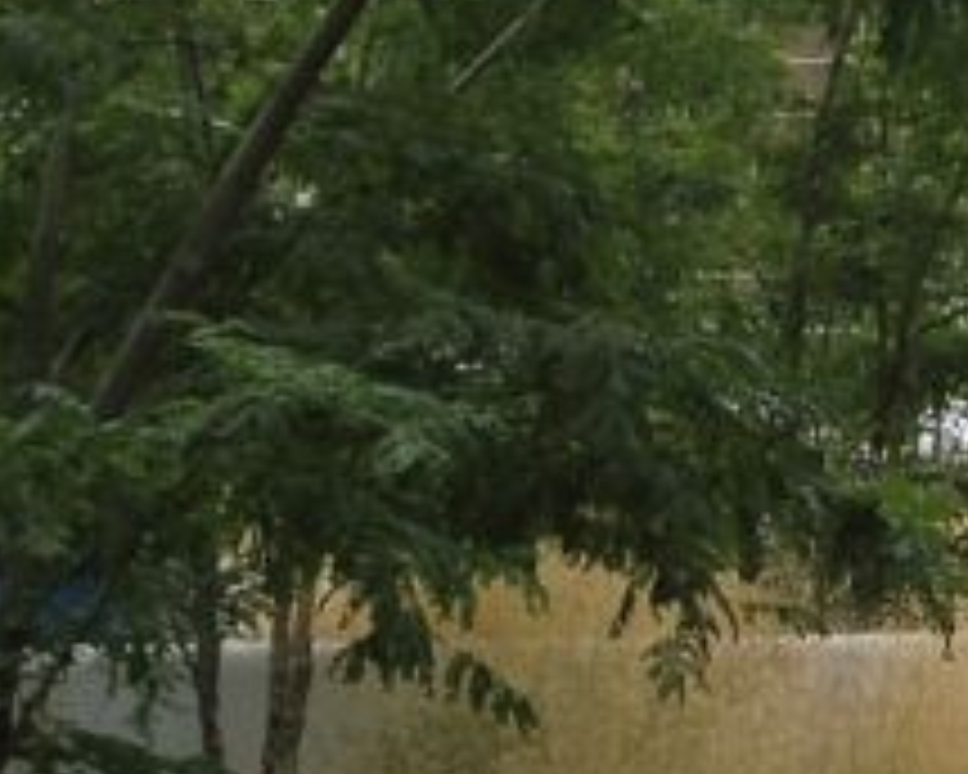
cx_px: 2076
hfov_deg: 7.7
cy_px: -428
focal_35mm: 237
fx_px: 6790
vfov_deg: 6.4
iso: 100
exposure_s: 1/500
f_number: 5
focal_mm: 9
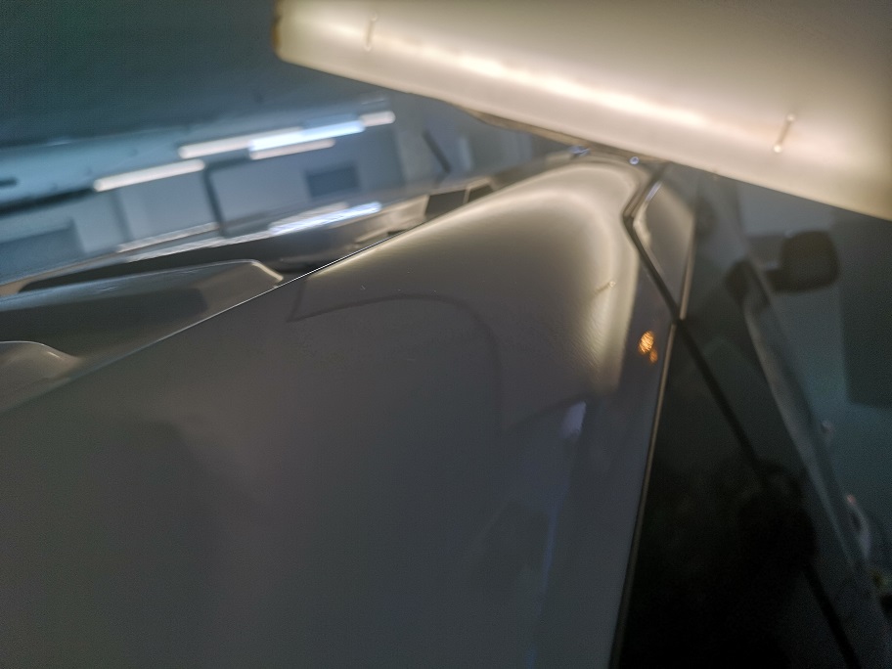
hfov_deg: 65.3
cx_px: 446
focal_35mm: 27
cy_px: 334
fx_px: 696
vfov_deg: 51.4
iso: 50
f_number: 1.8
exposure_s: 1/171
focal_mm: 5.58
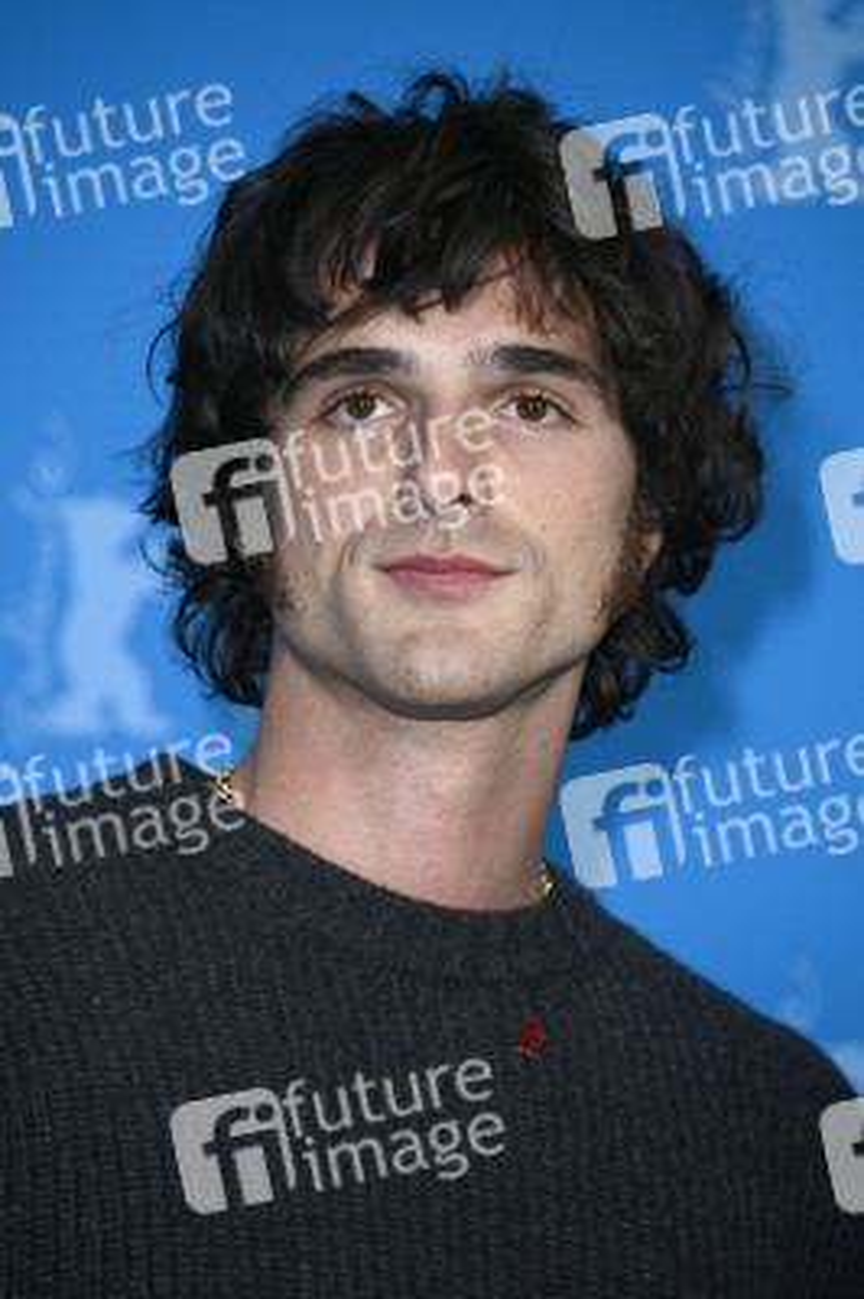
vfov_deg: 6.9
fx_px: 10818
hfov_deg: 4.6
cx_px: 432
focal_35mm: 300
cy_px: 650
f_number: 5.6
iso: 1000
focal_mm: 300
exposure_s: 1/250
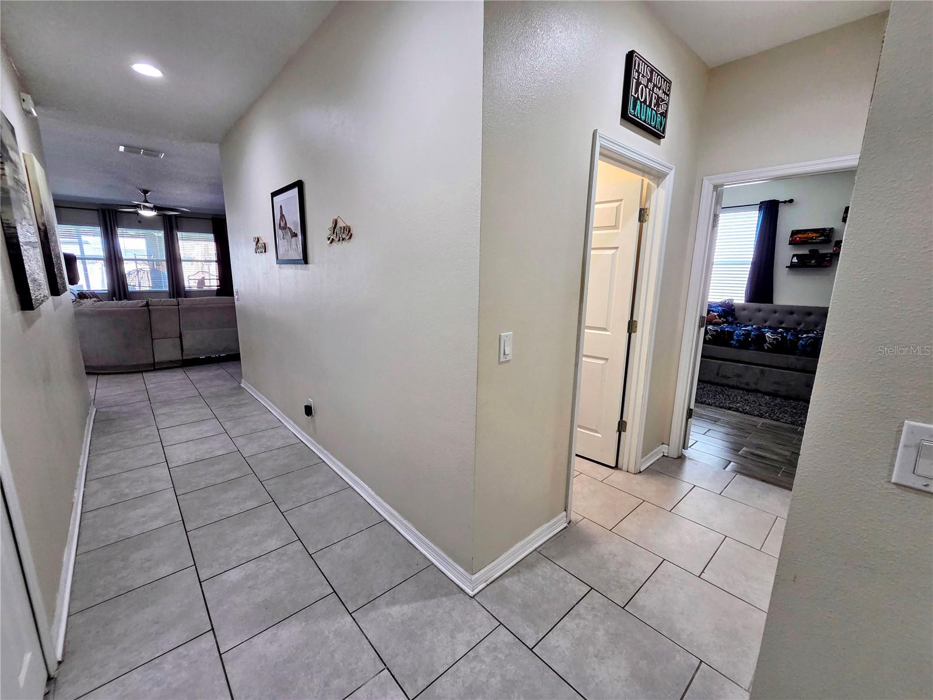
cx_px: 466
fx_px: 350
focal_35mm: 13
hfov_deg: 106.2
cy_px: 350
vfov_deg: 89.9
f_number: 2.2
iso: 160
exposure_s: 1/60
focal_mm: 2.2
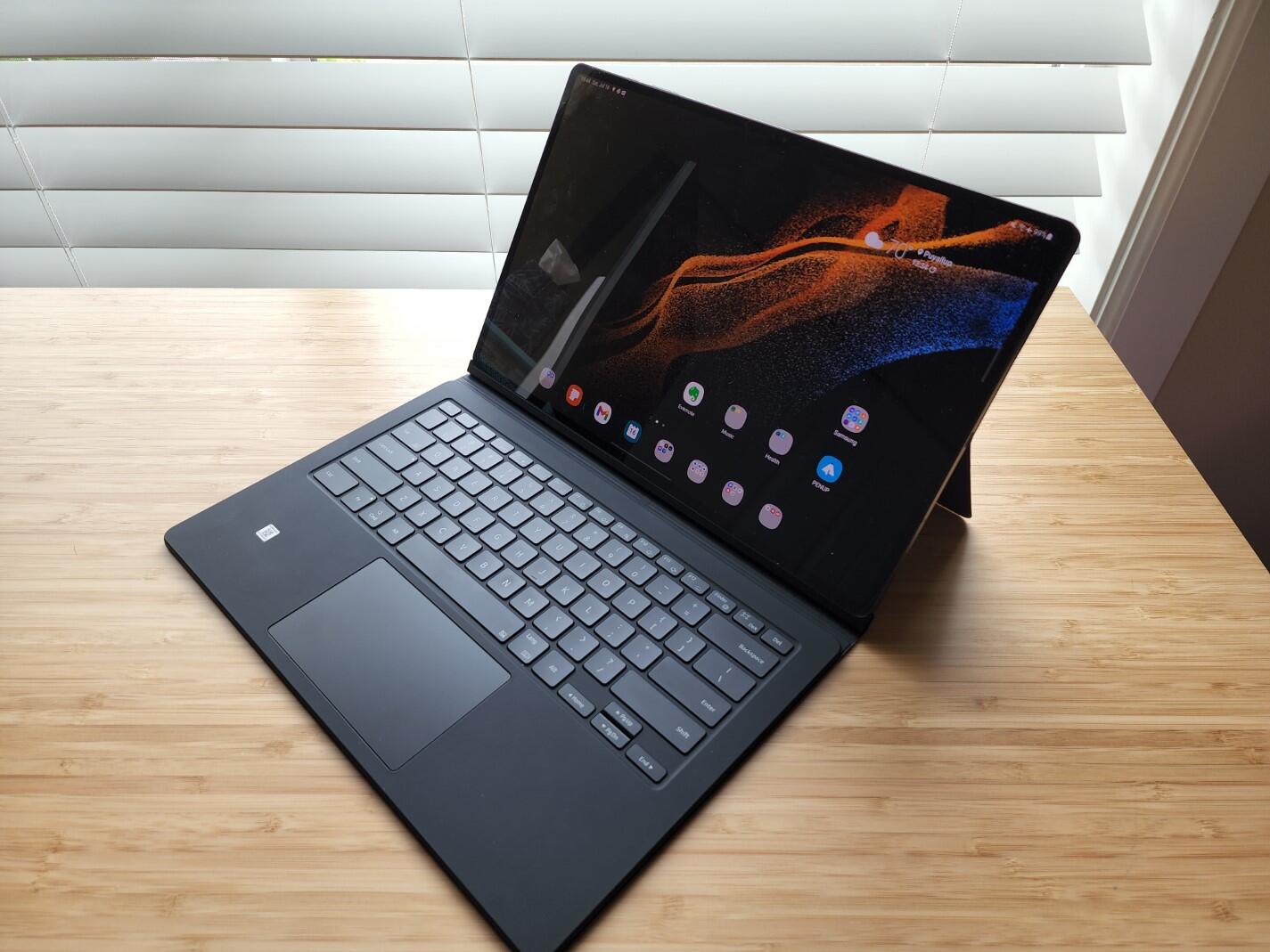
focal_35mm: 23
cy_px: 476
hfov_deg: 73.9
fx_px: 844
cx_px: 635
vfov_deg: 58.9
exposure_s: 1/180
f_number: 1.8
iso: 80
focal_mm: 6.4
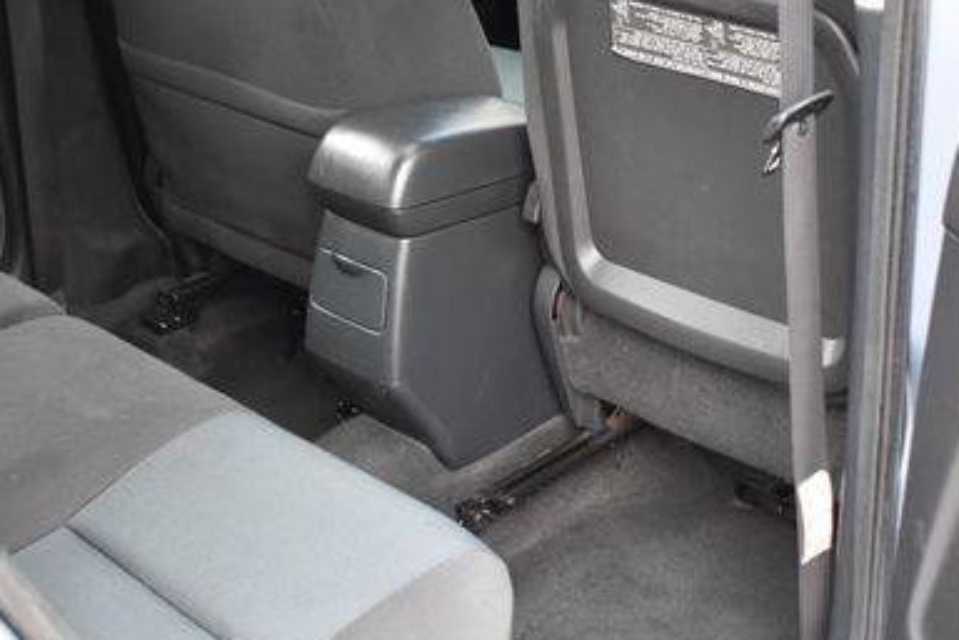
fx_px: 1731
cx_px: 594
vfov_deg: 20.8
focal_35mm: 65
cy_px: 428
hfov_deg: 30.8
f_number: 4
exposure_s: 1/60
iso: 900
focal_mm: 26
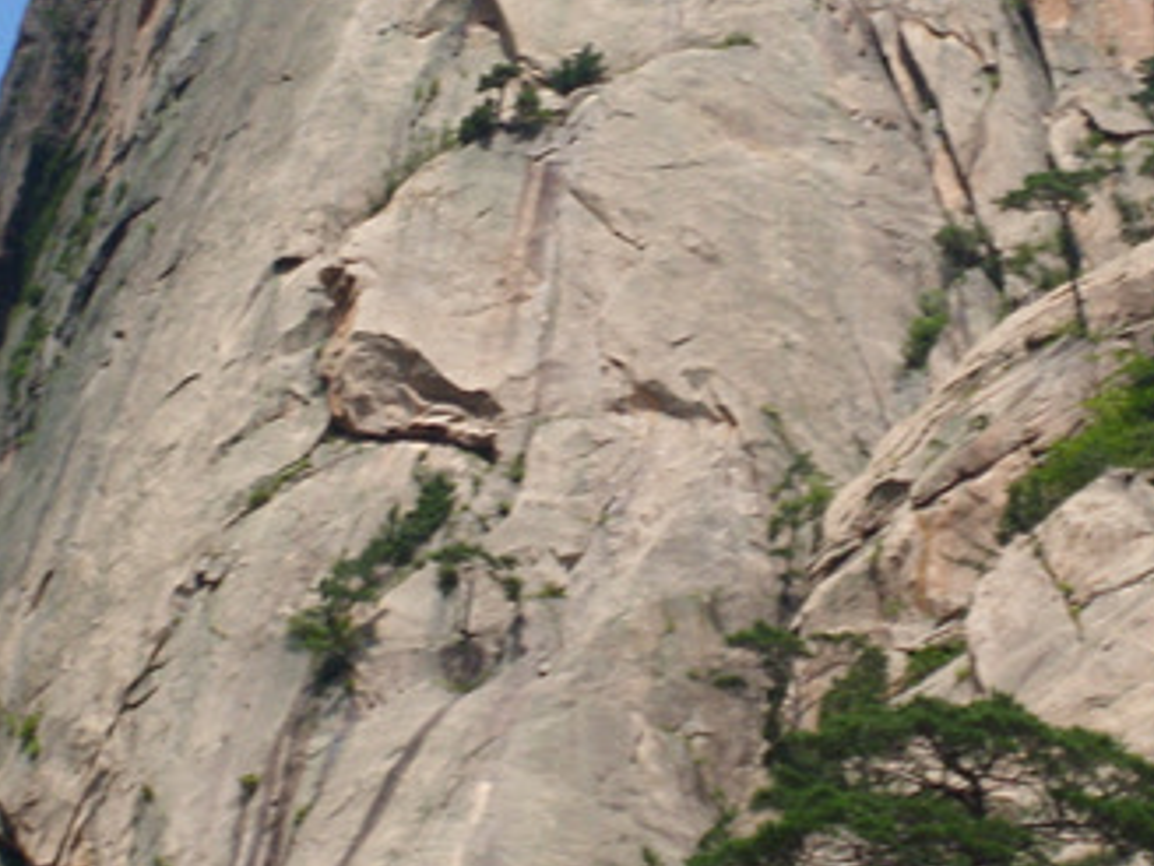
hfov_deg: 7.7
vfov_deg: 5.8
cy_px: 74
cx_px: 728
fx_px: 8534
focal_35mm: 256
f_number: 12.4
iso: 50
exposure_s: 1/109
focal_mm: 17.4
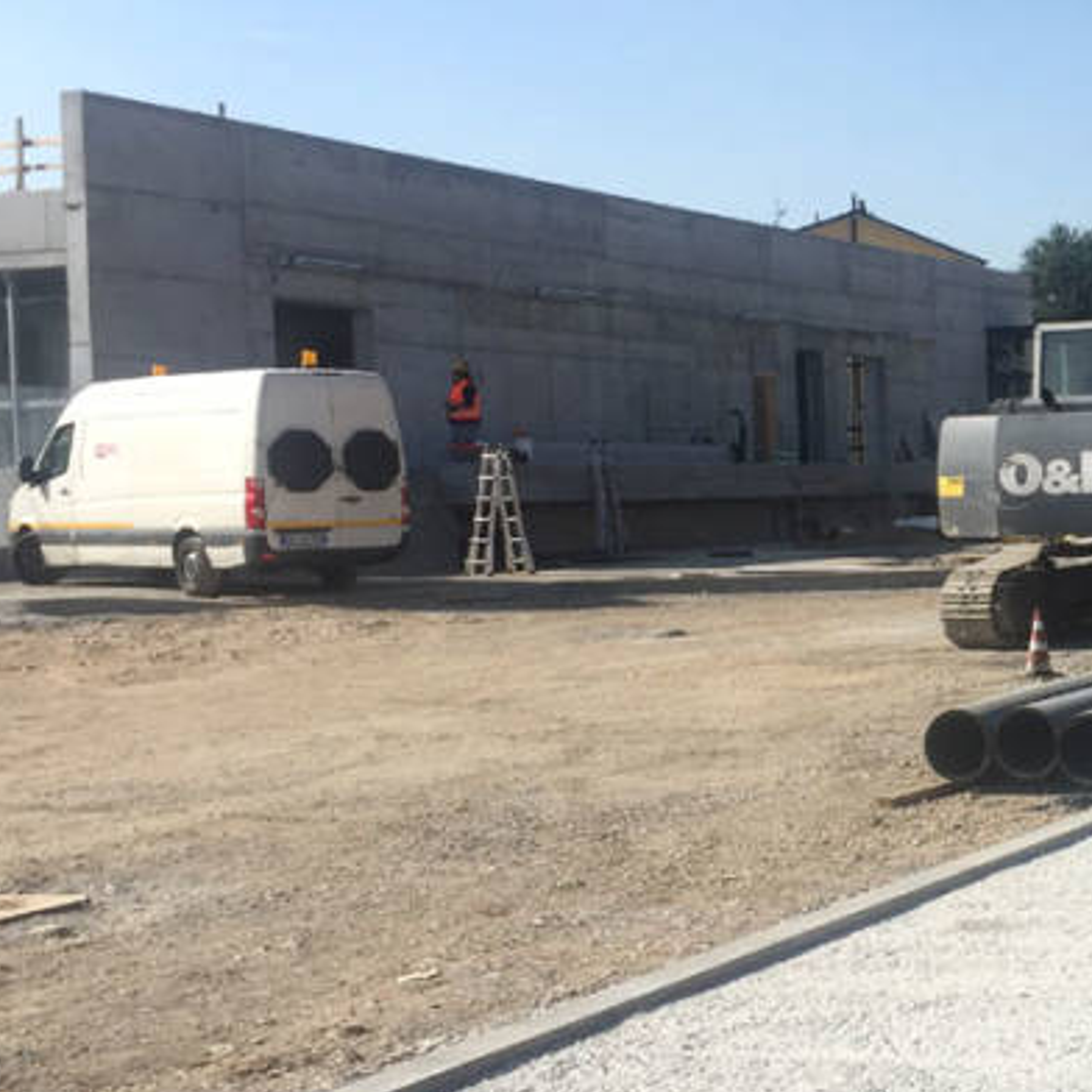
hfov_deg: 24.3
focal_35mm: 67
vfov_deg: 25.7
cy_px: 554
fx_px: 2391
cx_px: 1159
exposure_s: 1/2083
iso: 32
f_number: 2.2
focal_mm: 4.15
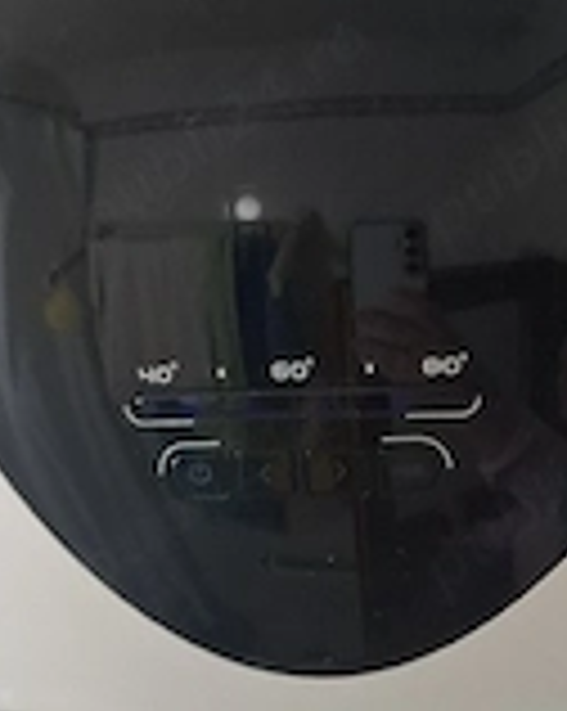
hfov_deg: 26.6
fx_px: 1198
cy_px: 536
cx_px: 310
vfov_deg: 32.4
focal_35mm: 57
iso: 400
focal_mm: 5.54
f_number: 1.8
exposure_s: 1/25
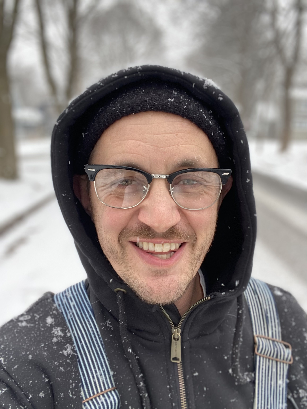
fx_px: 355
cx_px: 154
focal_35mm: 30
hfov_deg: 46.8
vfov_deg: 60.0
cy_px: 204
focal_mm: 2.71
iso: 50
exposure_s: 1/122
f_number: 2.2
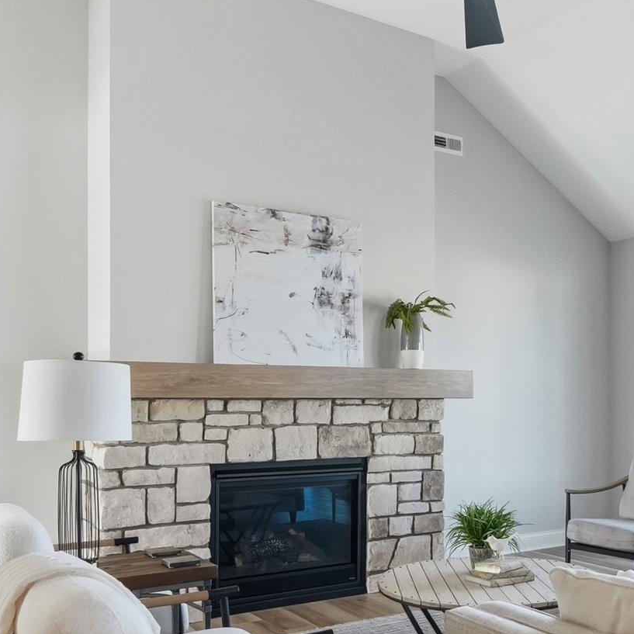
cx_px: 514
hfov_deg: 39.3
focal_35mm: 41
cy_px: 395
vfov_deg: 40.7
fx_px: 849
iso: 800
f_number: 4
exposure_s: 1/4000
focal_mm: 10.5
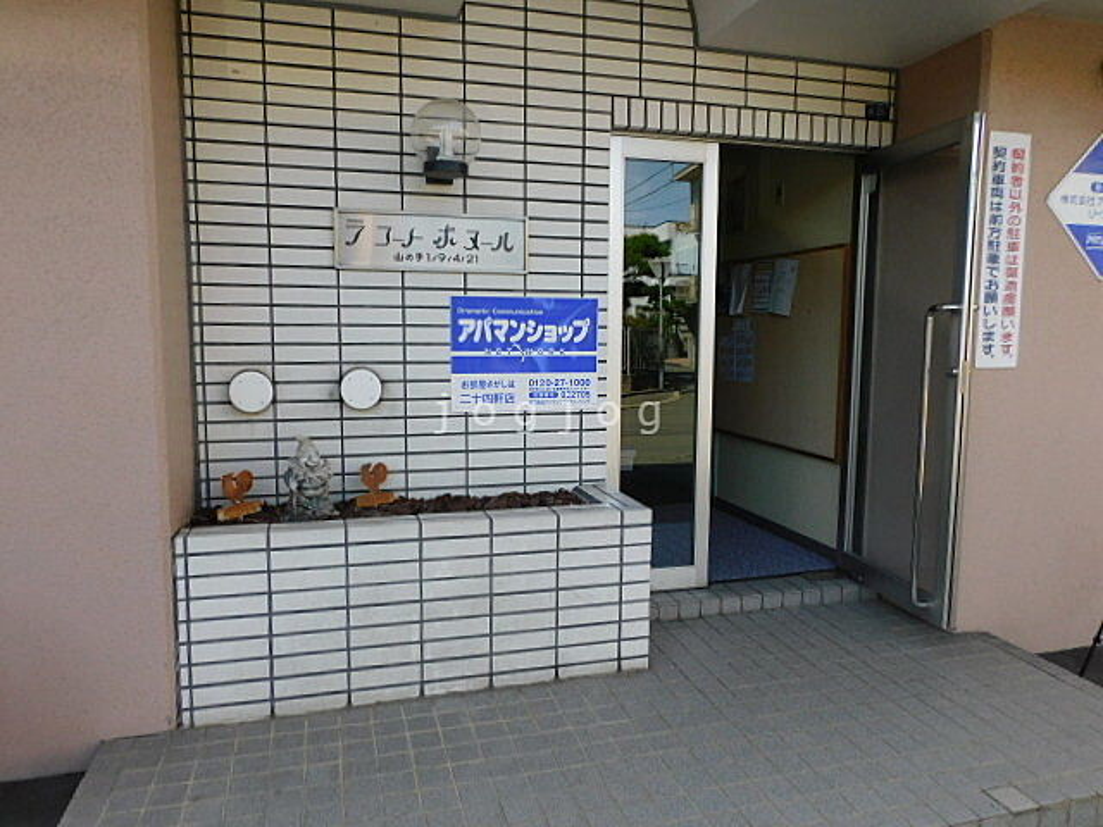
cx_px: 552
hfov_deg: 71.6
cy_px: 414
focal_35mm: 24
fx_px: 765
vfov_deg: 56.8
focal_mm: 4.3
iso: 125
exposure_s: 1/400
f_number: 3.3
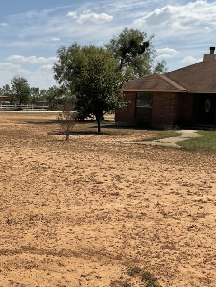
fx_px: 407
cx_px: 45
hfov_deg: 29.1
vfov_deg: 38.8
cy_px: 127
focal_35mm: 49
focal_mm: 3
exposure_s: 1/3788
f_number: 1.8
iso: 16
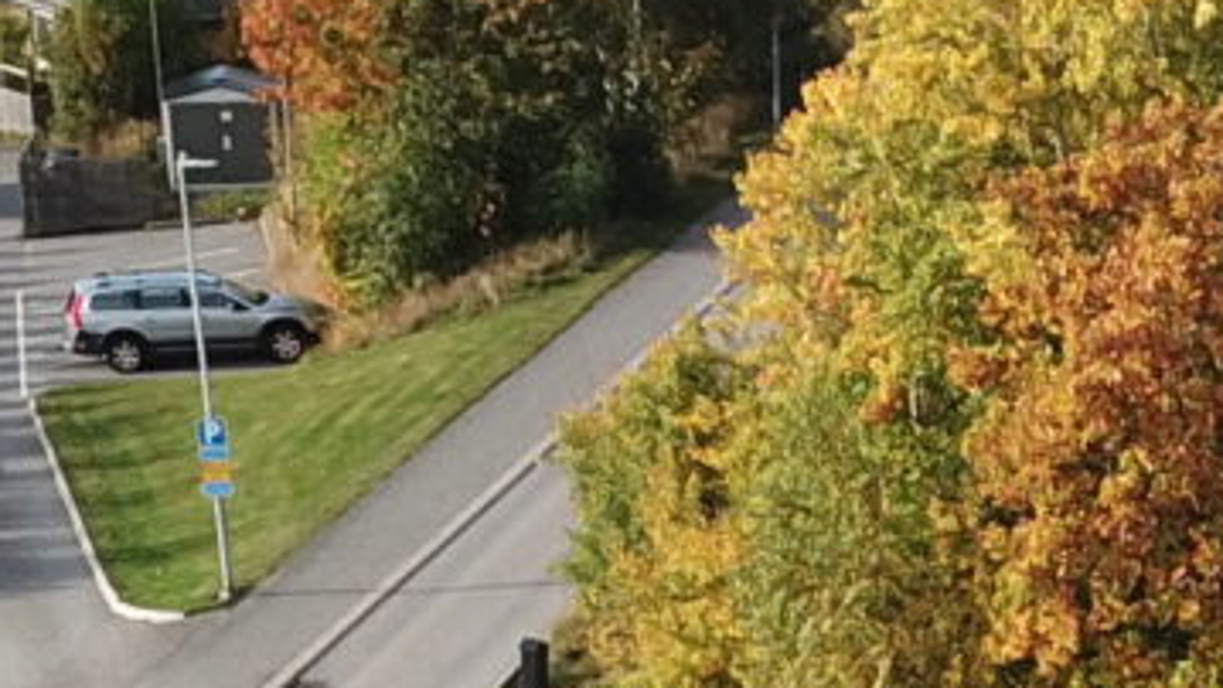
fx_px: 5124
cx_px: 1519
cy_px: 1277
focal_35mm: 158
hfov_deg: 13.2
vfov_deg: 7.4
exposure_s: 1/606
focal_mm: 4.73
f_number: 2.2
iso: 100
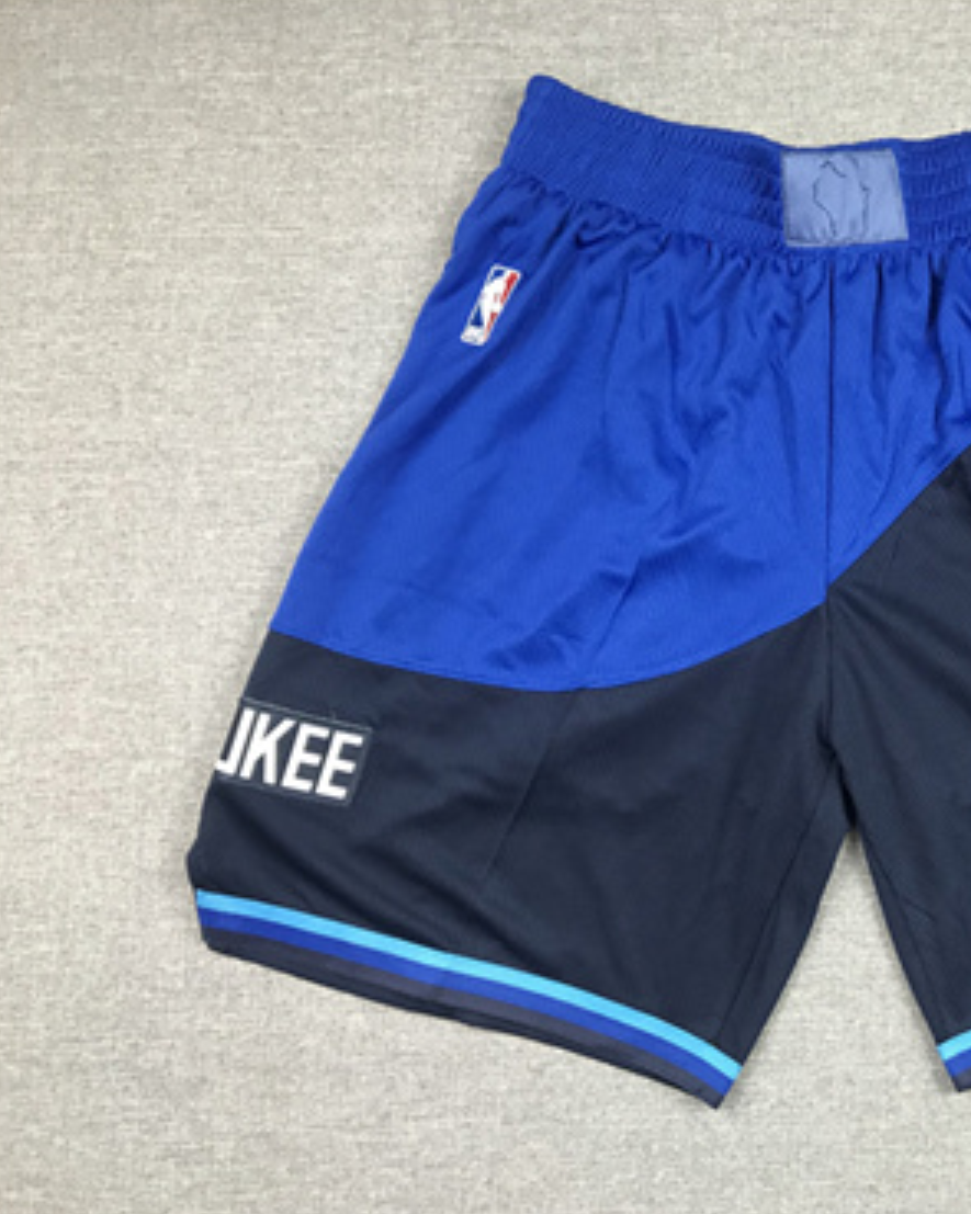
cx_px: 810
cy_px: 607
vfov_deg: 49.1
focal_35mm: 37
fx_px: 1330
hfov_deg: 38.3
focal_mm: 3.99
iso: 40
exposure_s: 1/25
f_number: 1.8
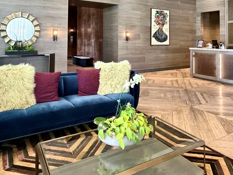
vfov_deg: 44.4
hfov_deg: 59.8
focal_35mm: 30
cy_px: 34
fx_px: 202
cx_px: 129
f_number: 2.2
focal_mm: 2.22
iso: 800
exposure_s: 1/57
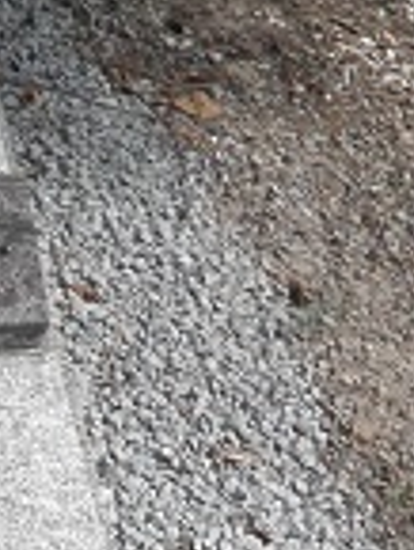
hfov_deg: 12.8
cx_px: -311
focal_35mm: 106
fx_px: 1688
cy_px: 406
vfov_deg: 18.4
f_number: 8.3
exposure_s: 1/80
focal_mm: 4.3
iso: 64
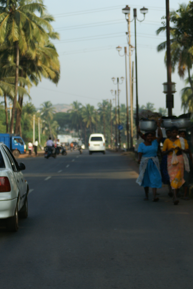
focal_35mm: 113
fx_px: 909
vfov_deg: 18.1
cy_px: 144
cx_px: 171
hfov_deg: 12.0
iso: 200
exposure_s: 1/1000
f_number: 4.5
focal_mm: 50
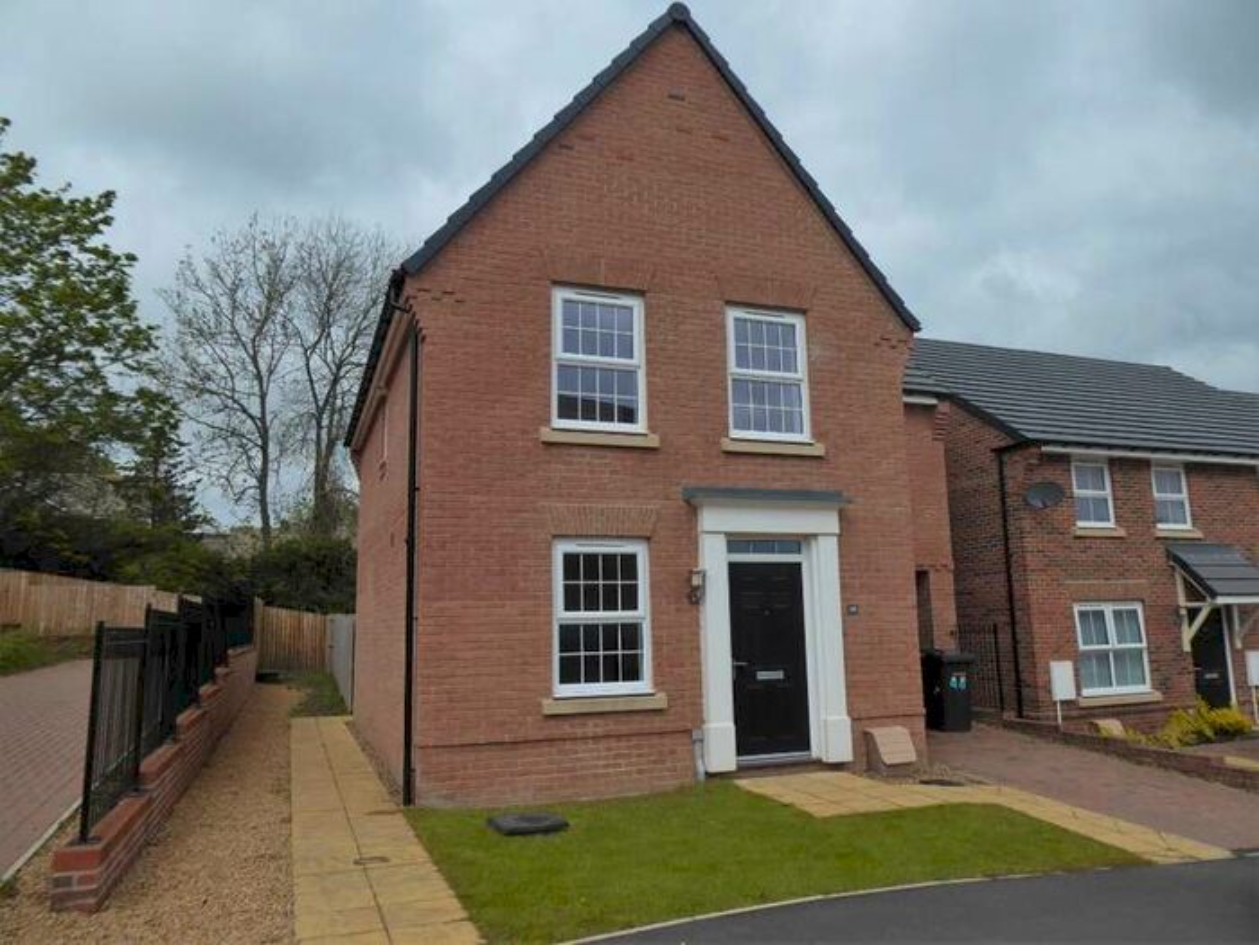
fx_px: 873
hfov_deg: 71.6
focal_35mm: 24
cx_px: 630
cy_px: 472
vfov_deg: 56.8
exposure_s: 1/1300
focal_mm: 4.3
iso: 100
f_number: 3.5
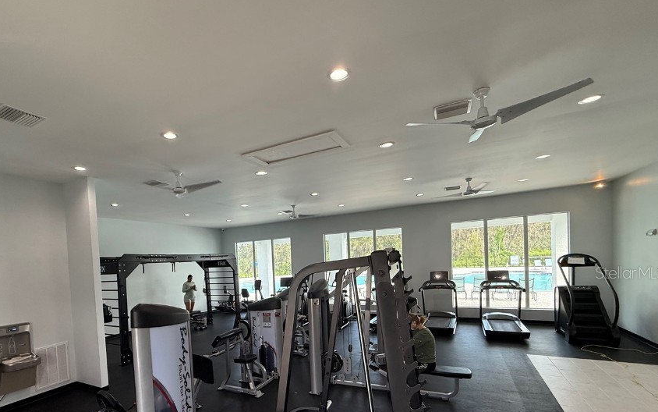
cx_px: 270
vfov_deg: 63.5
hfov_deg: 90.1
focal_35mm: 18
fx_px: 323
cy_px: 272
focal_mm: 2.22
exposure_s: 1/120
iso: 125
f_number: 2.2
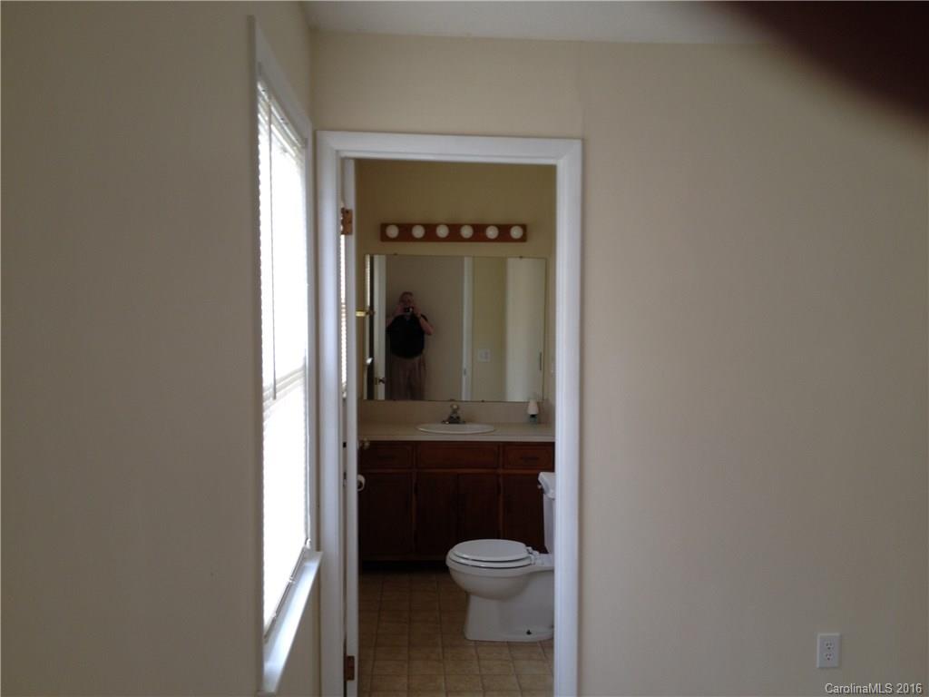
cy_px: 348
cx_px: 464
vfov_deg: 40.7
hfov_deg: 52.6
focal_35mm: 35
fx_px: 939
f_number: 2.4
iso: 50
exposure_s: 1/24
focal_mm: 4.28
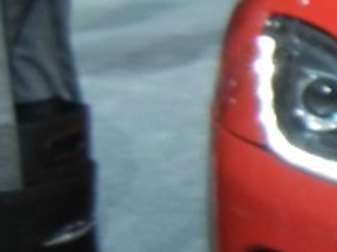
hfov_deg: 10.0
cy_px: 42
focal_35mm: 168
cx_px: 854
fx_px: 1634
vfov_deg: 8.8
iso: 217
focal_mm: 5.4
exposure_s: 1/54.7
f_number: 3.5
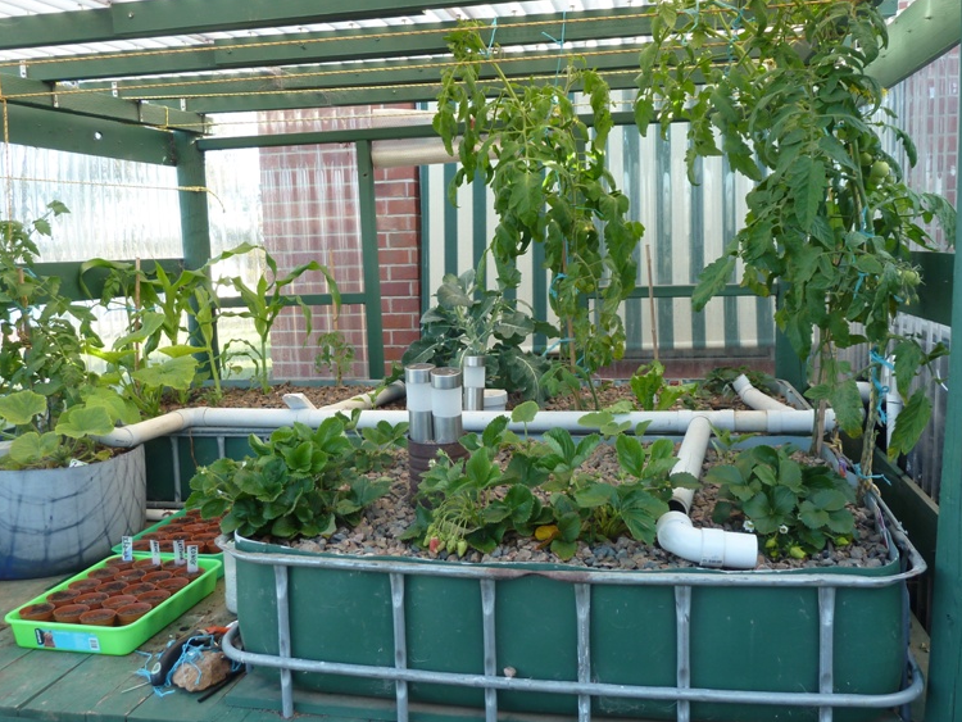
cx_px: 463
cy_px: 371
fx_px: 890
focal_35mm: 32
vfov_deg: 44.2
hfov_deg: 56.8
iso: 80
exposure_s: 1/60
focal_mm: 5
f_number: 3.4
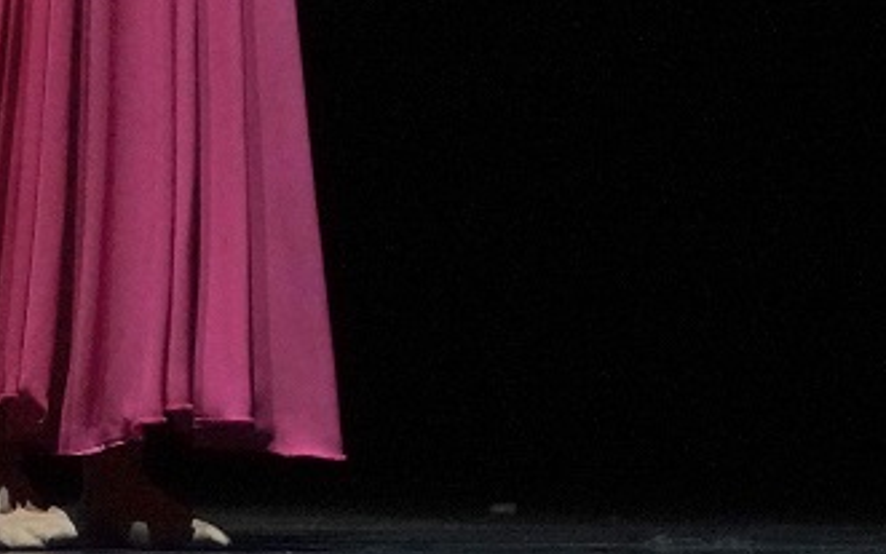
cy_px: -625
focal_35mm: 416
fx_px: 10047
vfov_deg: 3.1
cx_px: -898
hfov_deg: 5.0
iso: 5000
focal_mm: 85
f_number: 3.2
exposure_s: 1/400
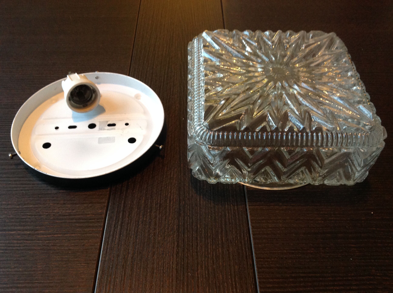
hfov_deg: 52.7
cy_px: 146
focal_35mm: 35
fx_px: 397
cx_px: 196
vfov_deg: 40.6
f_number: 2.4
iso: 160
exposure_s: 1/15
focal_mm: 4.28
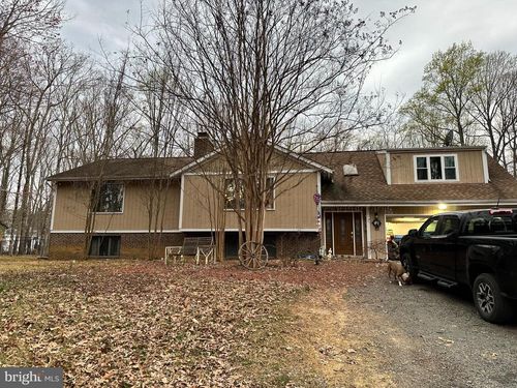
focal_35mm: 24
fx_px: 358
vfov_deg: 56.8
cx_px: 258
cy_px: 194
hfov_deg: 71.6
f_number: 1.78
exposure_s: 1/120
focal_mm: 6.86
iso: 80
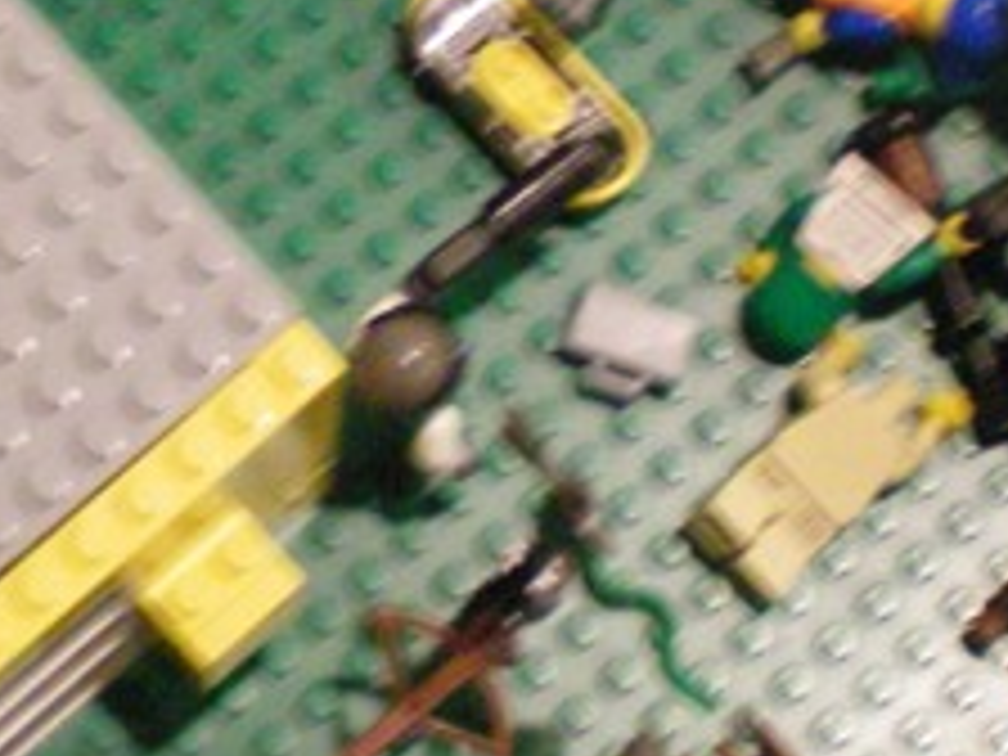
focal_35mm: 136
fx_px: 3960
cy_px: -81
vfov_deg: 10.8
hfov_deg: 14.5
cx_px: 486
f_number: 3.1
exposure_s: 1/20
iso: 400
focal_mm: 6.3
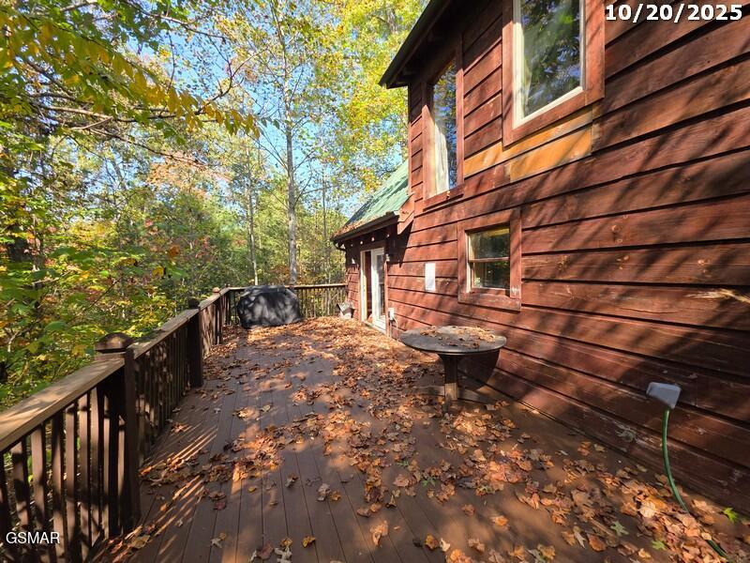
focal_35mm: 13
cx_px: 375
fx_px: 282
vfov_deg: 89.9
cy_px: 282
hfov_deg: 106.2
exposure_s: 1/719
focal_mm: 2.2
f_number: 1.9
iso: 100
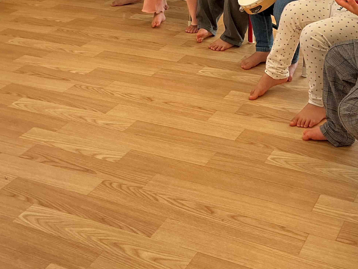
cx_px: 228
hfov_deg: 32.0
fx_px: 621
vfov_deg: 23.8
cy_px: 29
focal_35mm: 60
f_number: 1.8
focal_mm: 3
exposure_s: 1/129
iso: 20
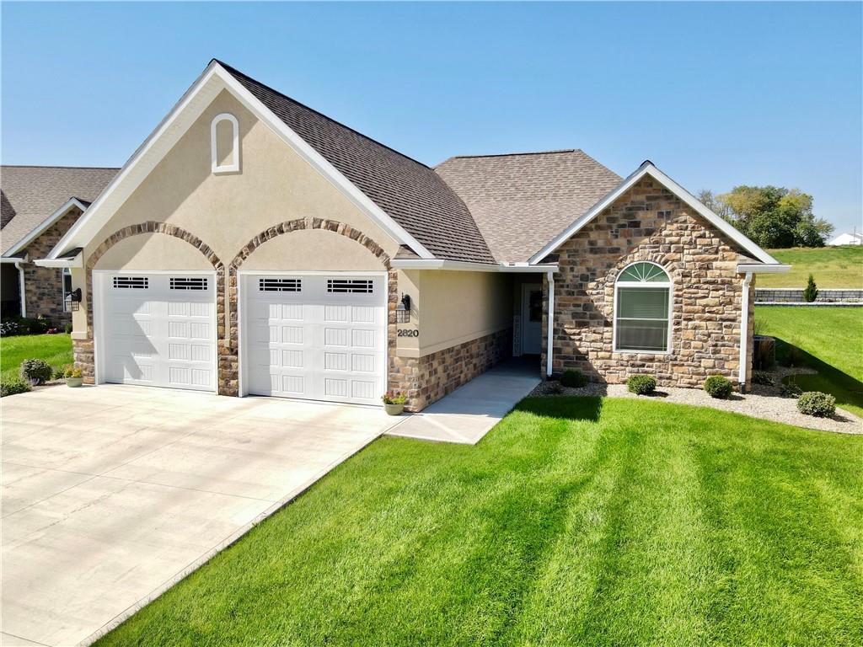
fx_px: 598
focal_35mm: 24
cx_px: 432
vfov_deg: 56.8
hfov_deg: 71.6
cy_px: 324
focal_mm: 4.5
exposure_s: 1/500
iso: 100
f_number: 2.8
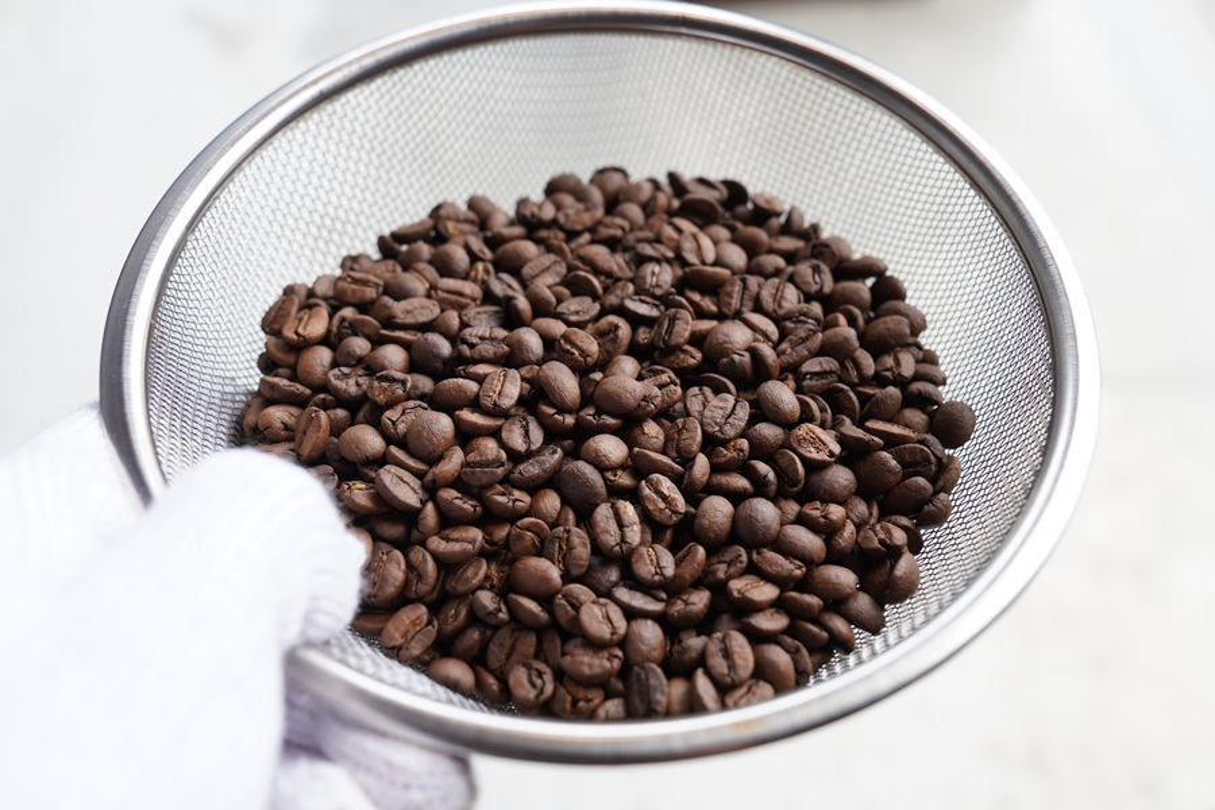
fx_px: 1266
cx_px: 608
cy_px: 405
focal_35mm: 38
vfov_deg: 35.5
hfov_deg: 51.3
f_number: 4
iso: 160
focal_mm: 25
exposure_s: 1/80
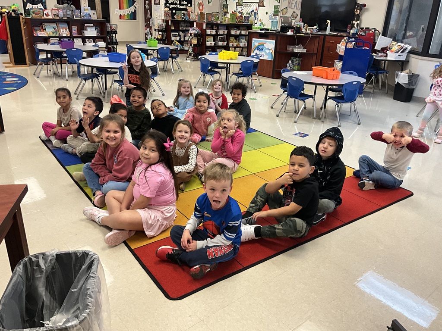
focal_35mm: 29
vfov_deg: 48.2
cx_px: 221
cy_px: 166
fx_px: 370
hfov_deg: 61.7
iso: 125
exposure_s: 1/60
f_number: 1.8
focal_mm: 3
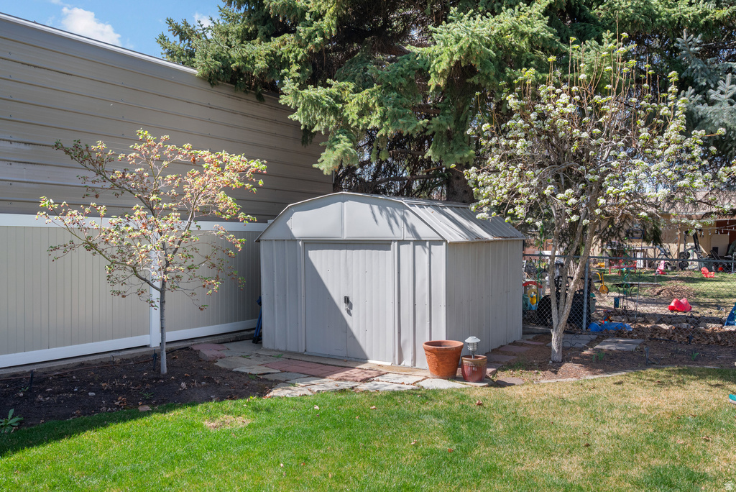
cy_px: 246
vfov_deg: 45.7
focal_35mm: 28
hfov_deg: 64.5
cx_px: 368
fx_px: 583
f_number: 8
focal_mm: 28.5
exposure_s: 1/125
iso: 800
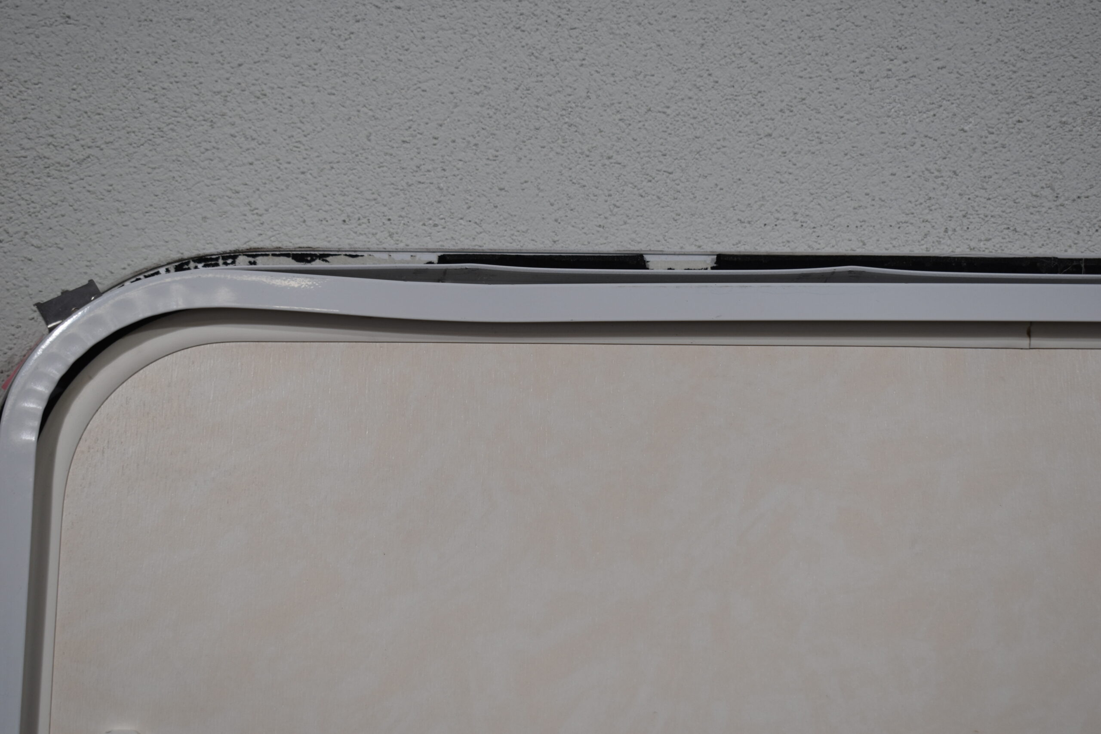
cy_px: 367
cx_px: 550
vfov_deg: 22.6
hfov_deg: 33.4
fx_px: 1835
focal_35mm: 60
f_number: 5.6
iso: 200
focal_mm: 40
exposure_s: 1/160
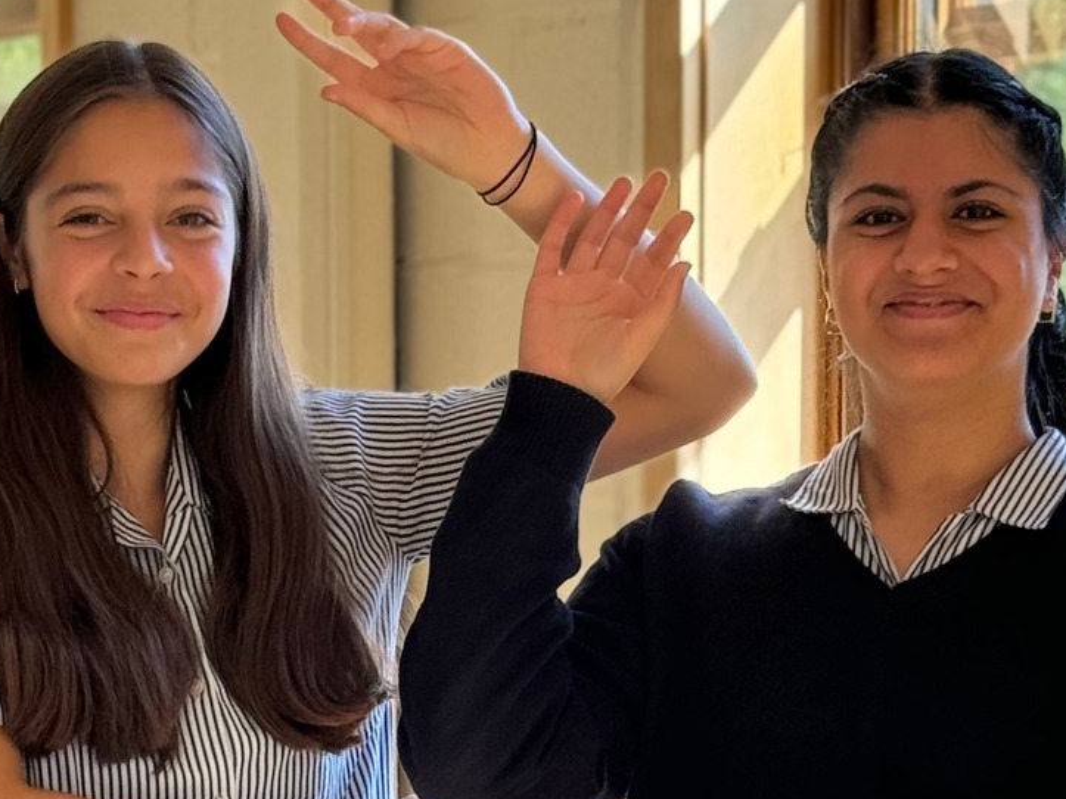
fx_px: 2094
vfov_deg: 21.6
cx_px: 544
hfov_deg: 28.6
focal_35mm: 68
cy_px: 506
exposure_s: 1/200
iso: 64
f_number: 1.78
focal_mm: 6.86
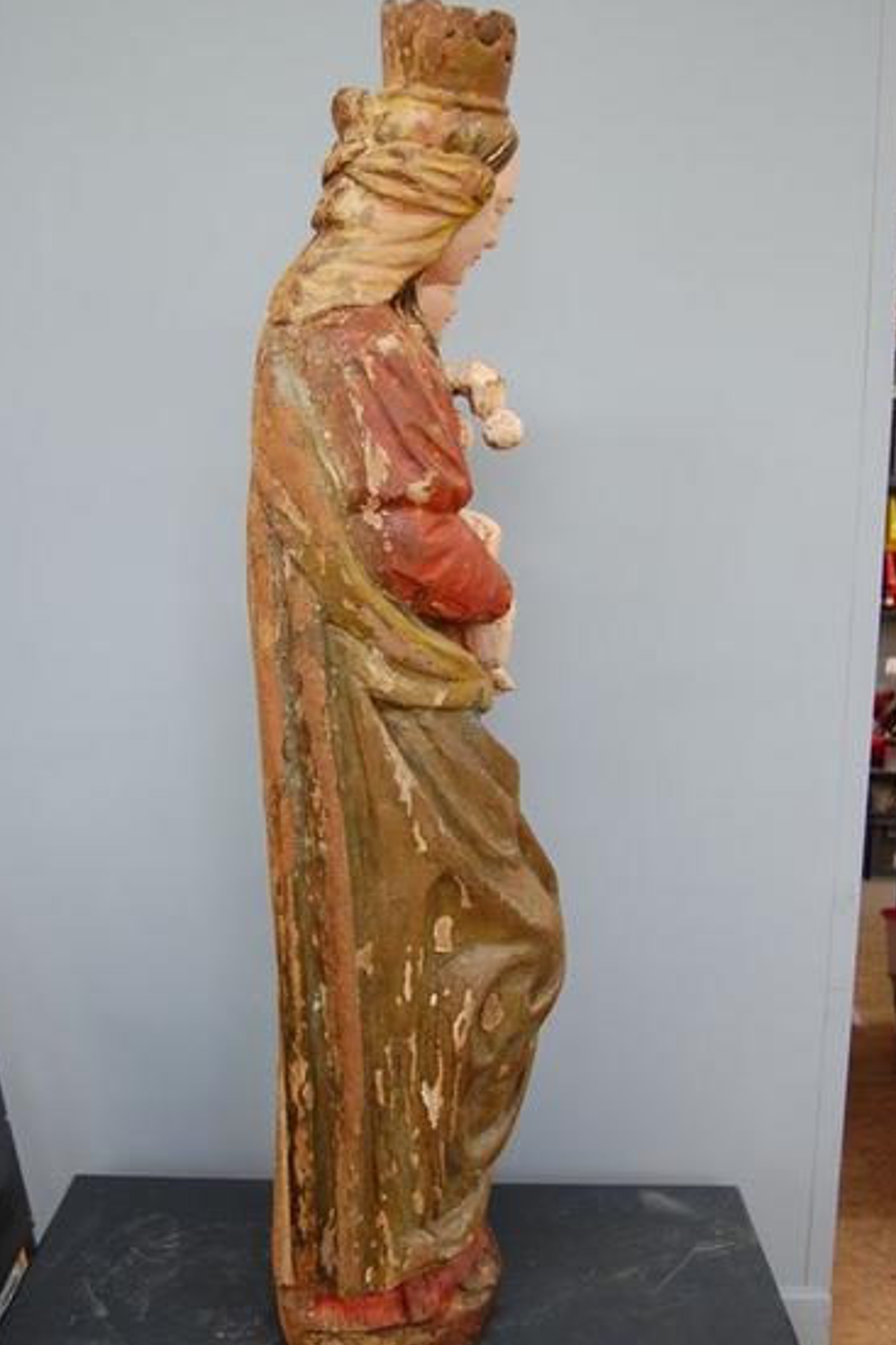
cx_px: 421
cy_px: 671
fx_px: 1402
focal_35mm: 38
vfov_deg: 51.2
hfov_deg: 35.4
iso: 400
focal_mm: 23
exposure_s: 1/40
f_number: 3.8
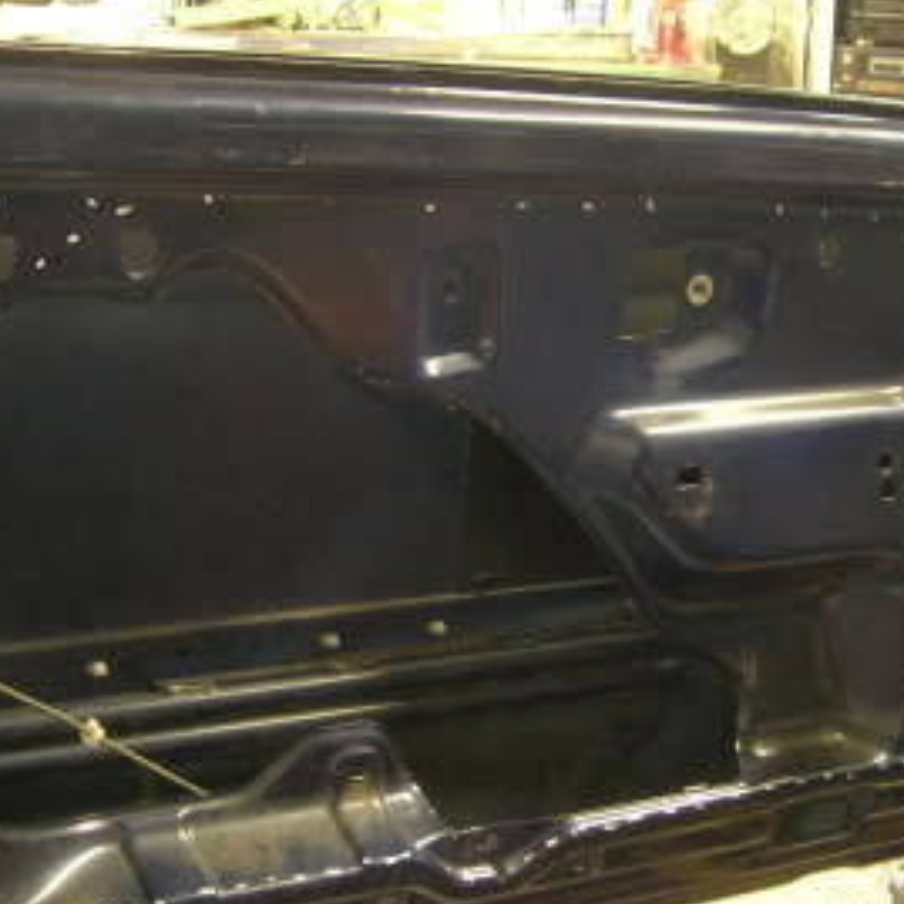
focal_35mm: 80
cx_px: 444
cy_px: 518
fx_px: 2364
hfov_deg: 21.7
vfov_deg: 21.6
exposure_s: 1/3.3
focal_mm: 7.8
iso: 132
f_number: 2.8
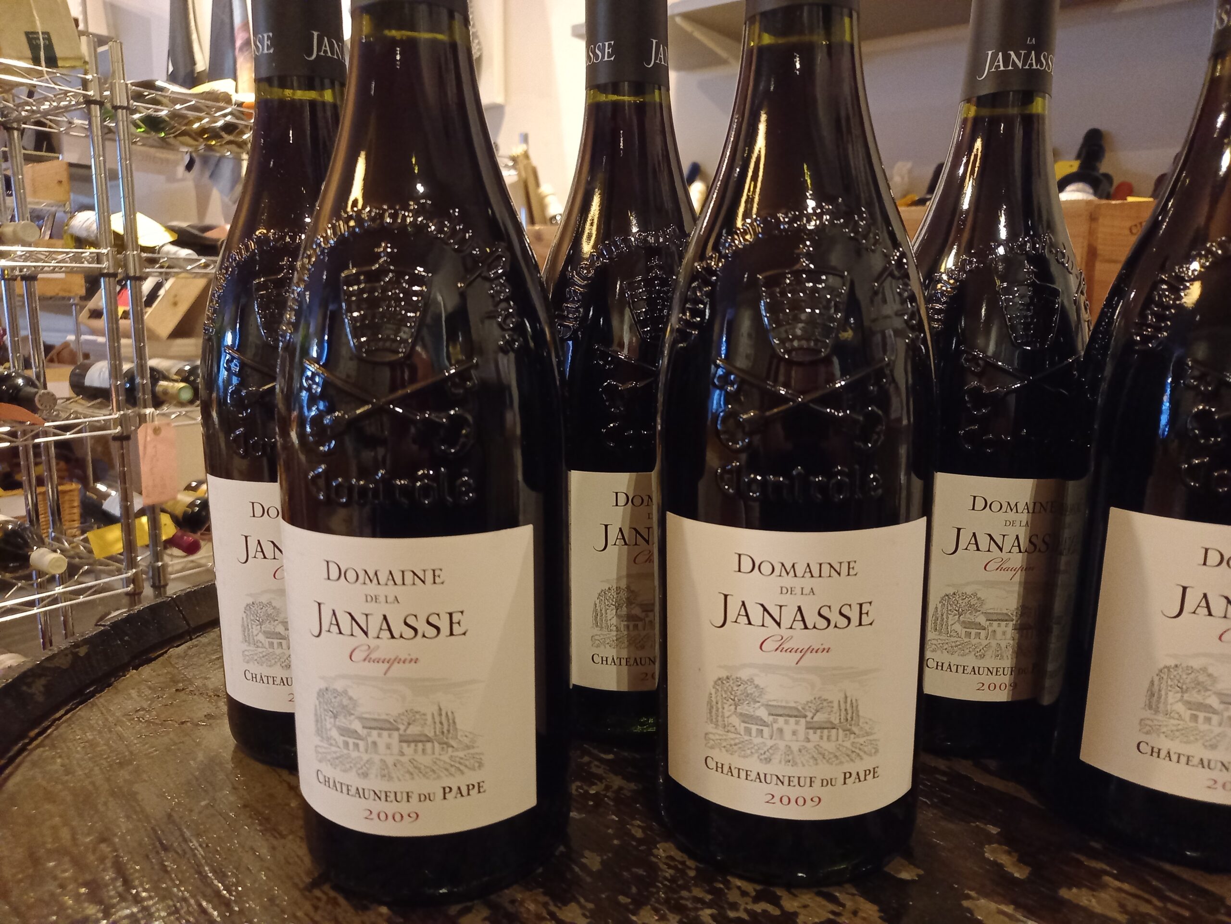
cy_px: 462
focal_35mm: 25
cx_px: 616
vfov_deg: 54.9
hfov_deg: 69.4
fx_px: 889
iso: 1000
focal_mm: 4.6
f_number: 2
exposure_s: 1/16.7
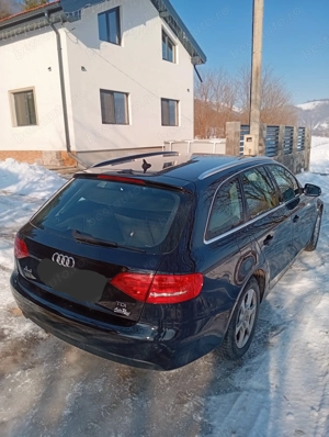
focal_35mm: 27
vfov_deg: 65.2
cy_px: 218
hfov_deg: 51.5
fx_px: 341
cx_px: 164
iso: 50
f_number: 1.8
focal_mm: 3.98
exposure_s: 1/326
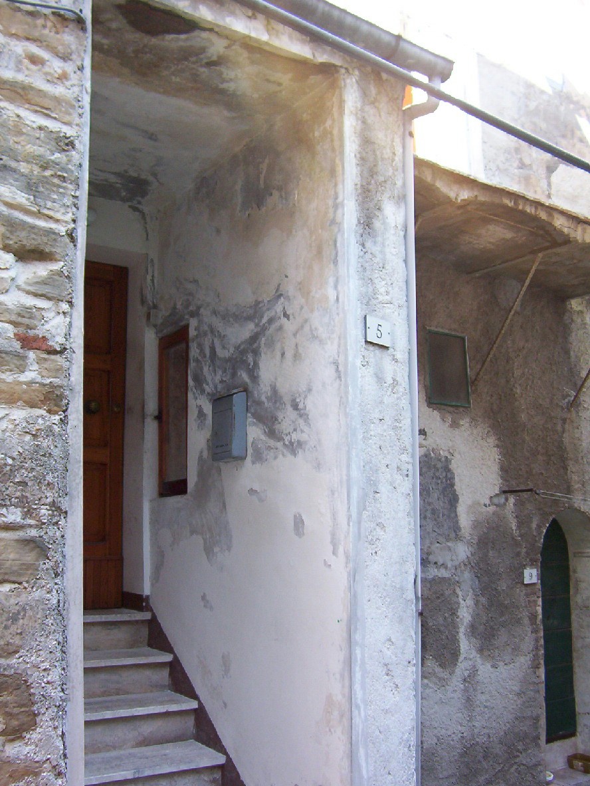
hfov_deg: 39.7
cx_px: 295
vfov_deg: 51.4
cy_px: 393
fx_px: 818
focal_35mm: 36
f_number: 2.76
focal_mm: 5.54
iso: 100
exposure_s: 1/48
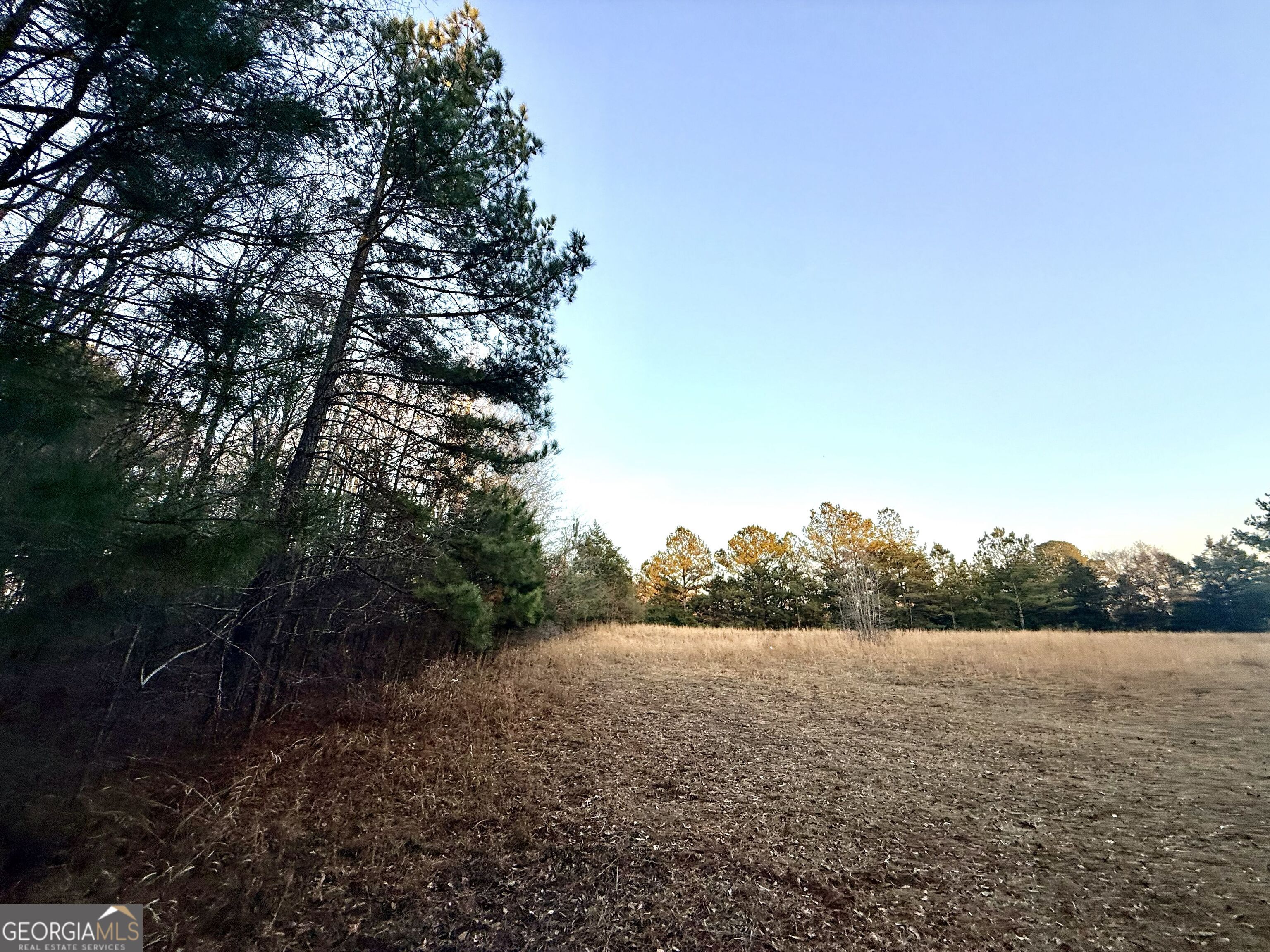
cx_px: 635
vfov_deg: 85.7
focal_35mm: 14
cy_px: 476
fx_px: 514
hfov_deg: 102.1
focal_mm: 2.22
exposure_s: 1/368
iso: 50
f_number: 2.2
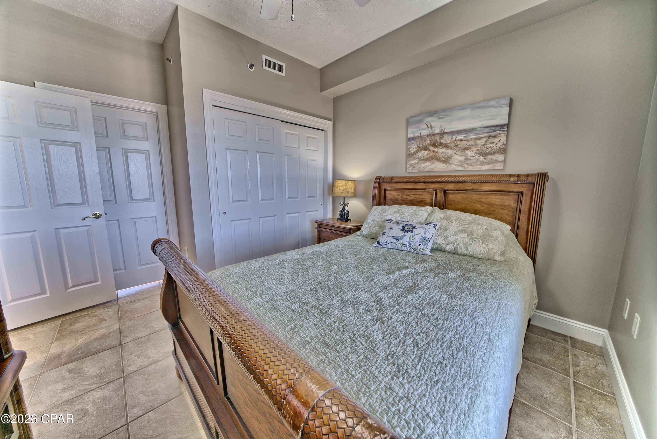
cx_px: 328
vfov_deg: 90.1
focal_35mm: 12
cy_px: 220
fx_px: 219
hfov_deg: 112.6
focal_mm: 12
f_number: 11
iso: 800
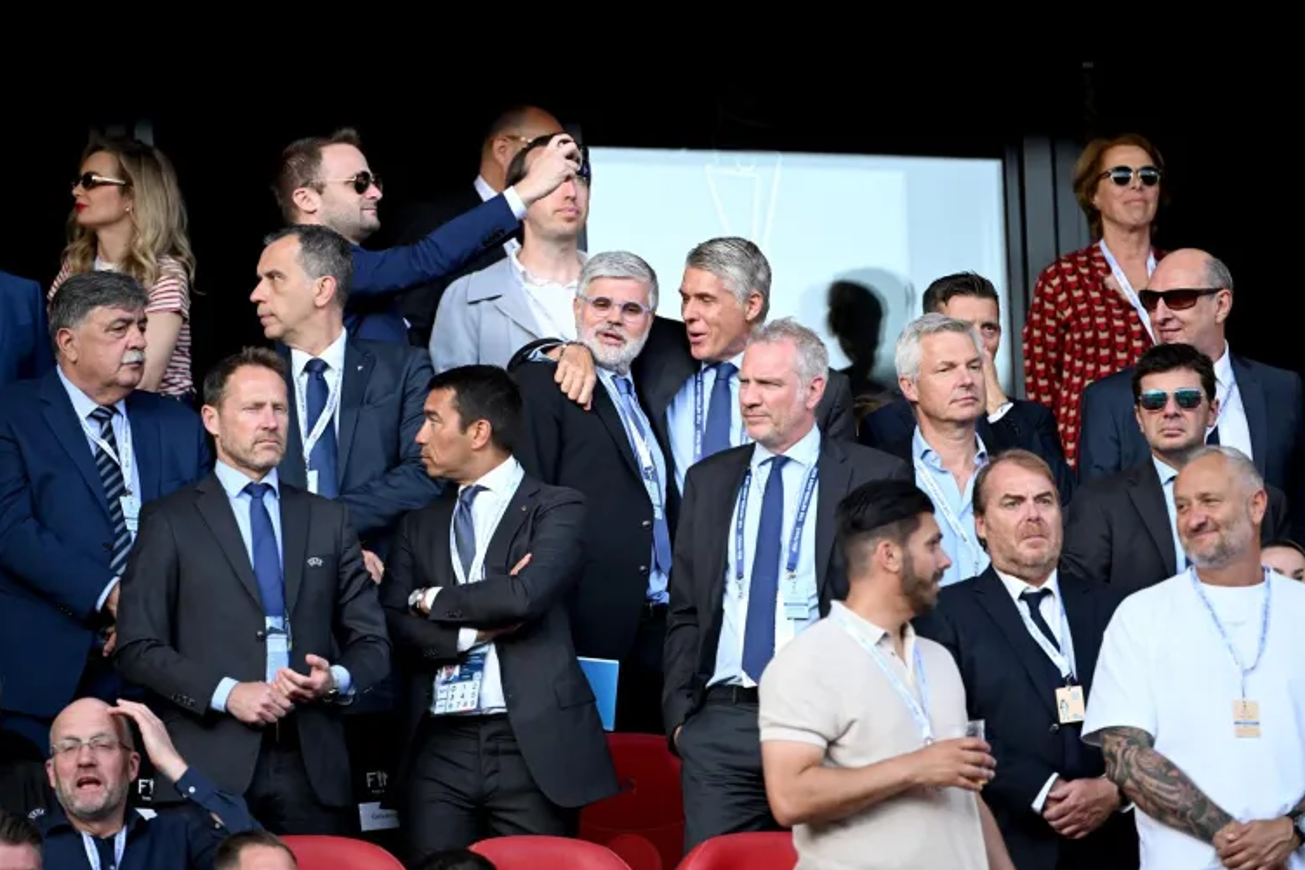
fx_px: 14647
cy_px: 435
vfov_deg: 3.4
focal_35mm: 404
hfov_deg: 5.1
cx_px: 652
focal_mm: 400
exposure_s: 1/500
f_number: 4
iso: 800
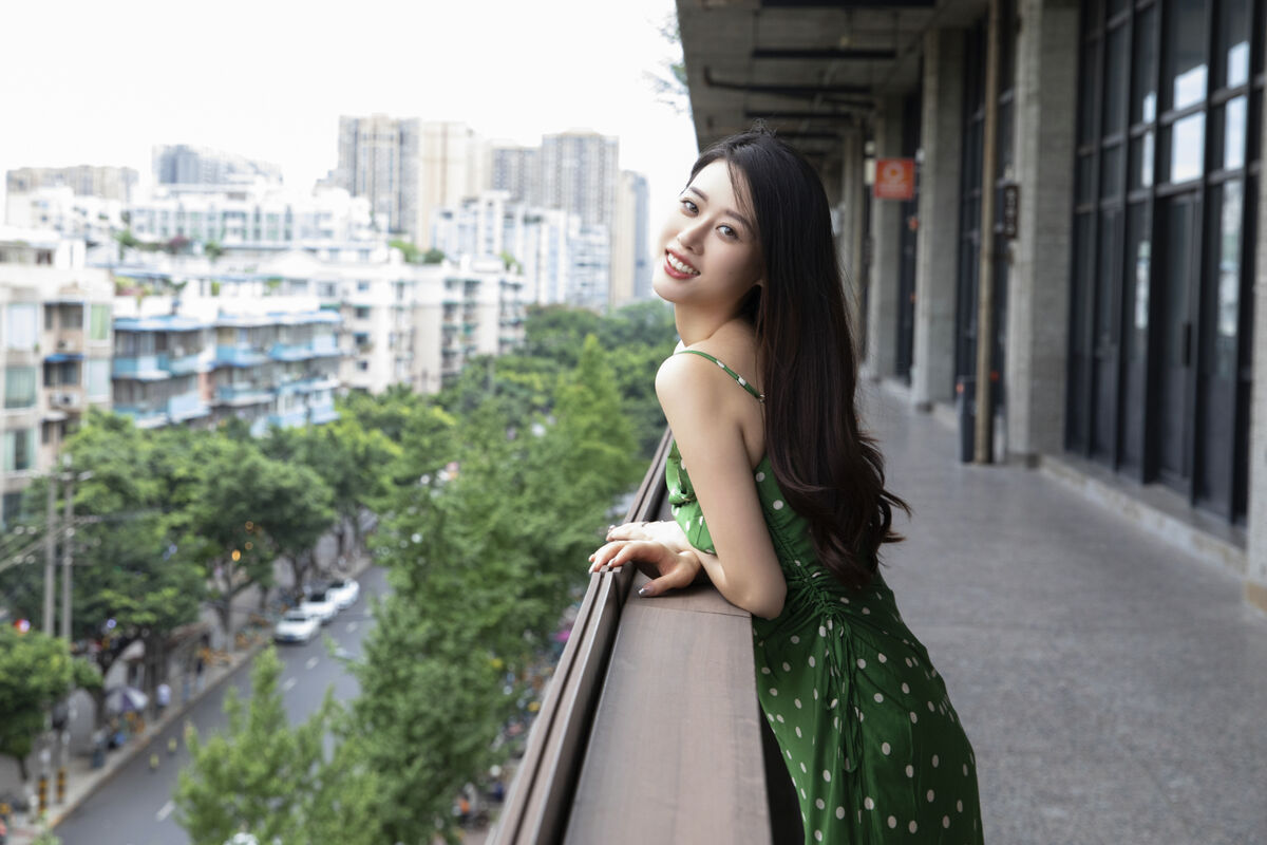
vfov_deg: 27.5
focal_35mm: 49
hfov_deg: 40.3
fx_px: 1724
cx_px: 634
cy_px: 422
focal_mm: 50
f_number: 5
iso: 1250
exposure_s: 1/125
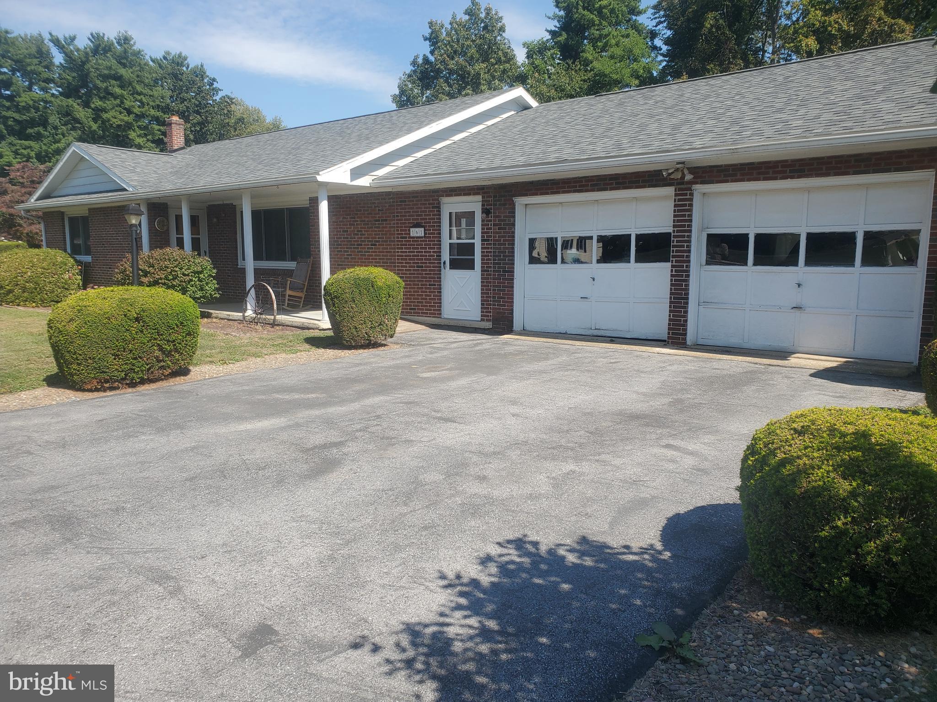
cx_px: 468
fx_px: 704
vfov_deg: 53.1
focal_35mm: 26
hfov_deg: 67.3
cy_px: 351
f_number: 2.4
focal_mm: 4.3
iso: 50
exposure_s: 1/1024
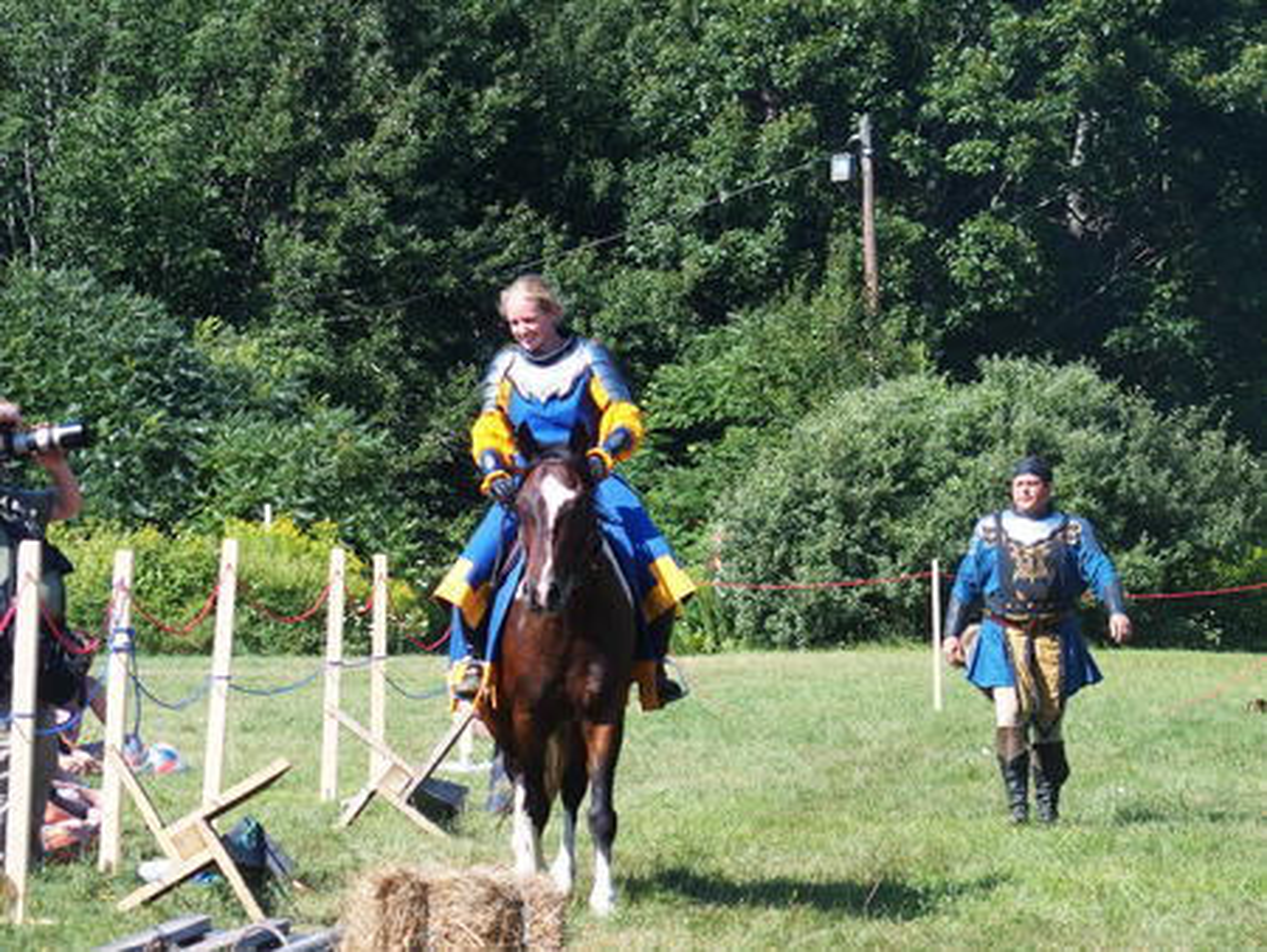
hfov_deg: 13.2
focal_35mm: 150
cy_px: 476
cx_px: 634
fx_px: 5493
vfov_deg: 9.9
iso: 100
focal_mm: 31.8
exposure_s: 1/640
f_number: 3.5
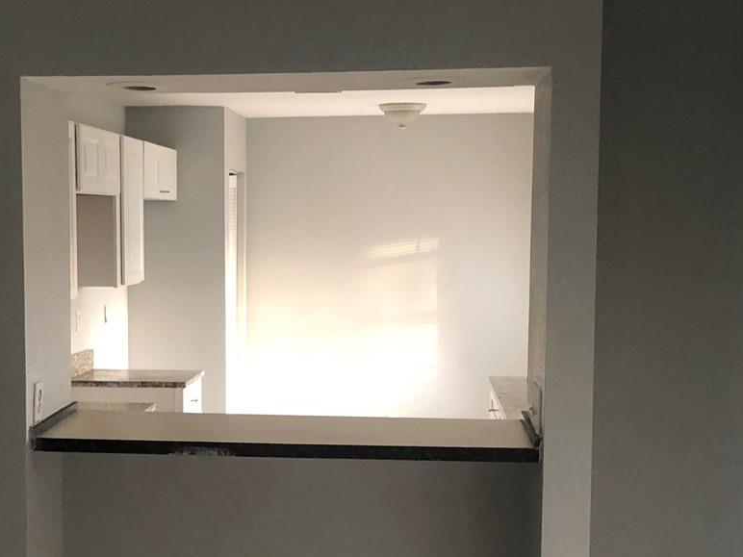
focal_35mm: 58
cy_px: 330
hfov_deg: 32.9
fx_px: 1245
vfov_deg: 25.2
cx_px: 244
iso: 100
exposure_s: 1/11
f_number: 1.8
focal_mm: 3.99
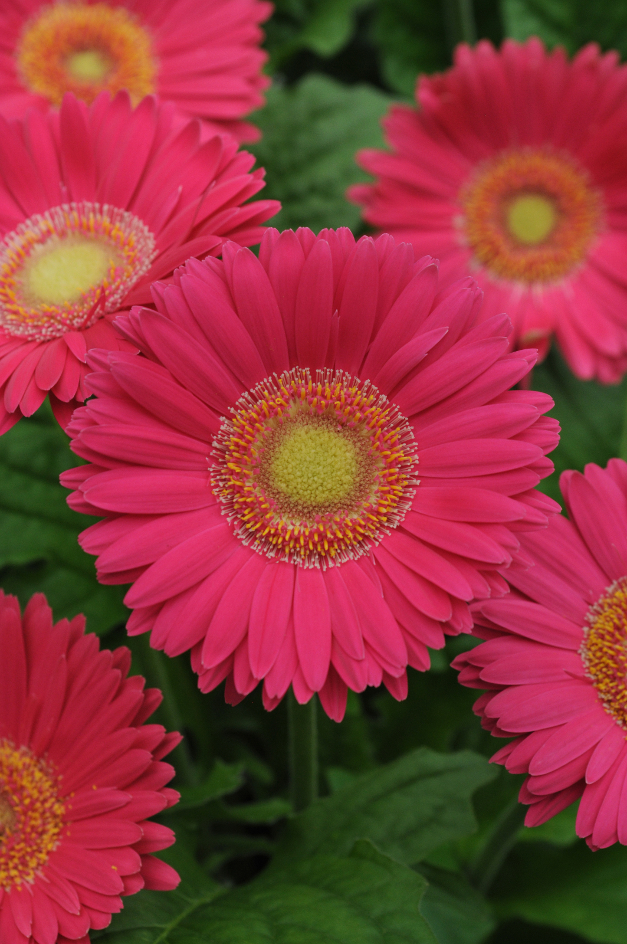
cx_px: 314
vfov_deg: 19.5
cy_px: 472
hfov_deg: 13.0
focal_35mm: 105
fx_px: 2749
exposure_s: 1/30
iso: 400
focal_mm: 70
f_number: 8
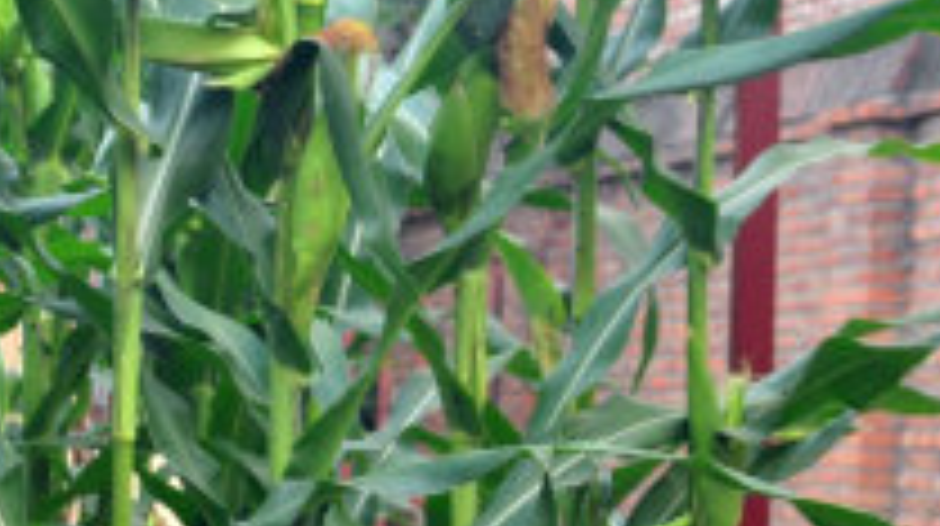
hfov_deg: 14.6
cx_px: -567
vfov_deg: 8.9
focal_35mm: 135
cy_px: 526
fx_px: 3361
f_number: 4.5
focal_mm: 26
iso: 200
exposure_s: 1/80
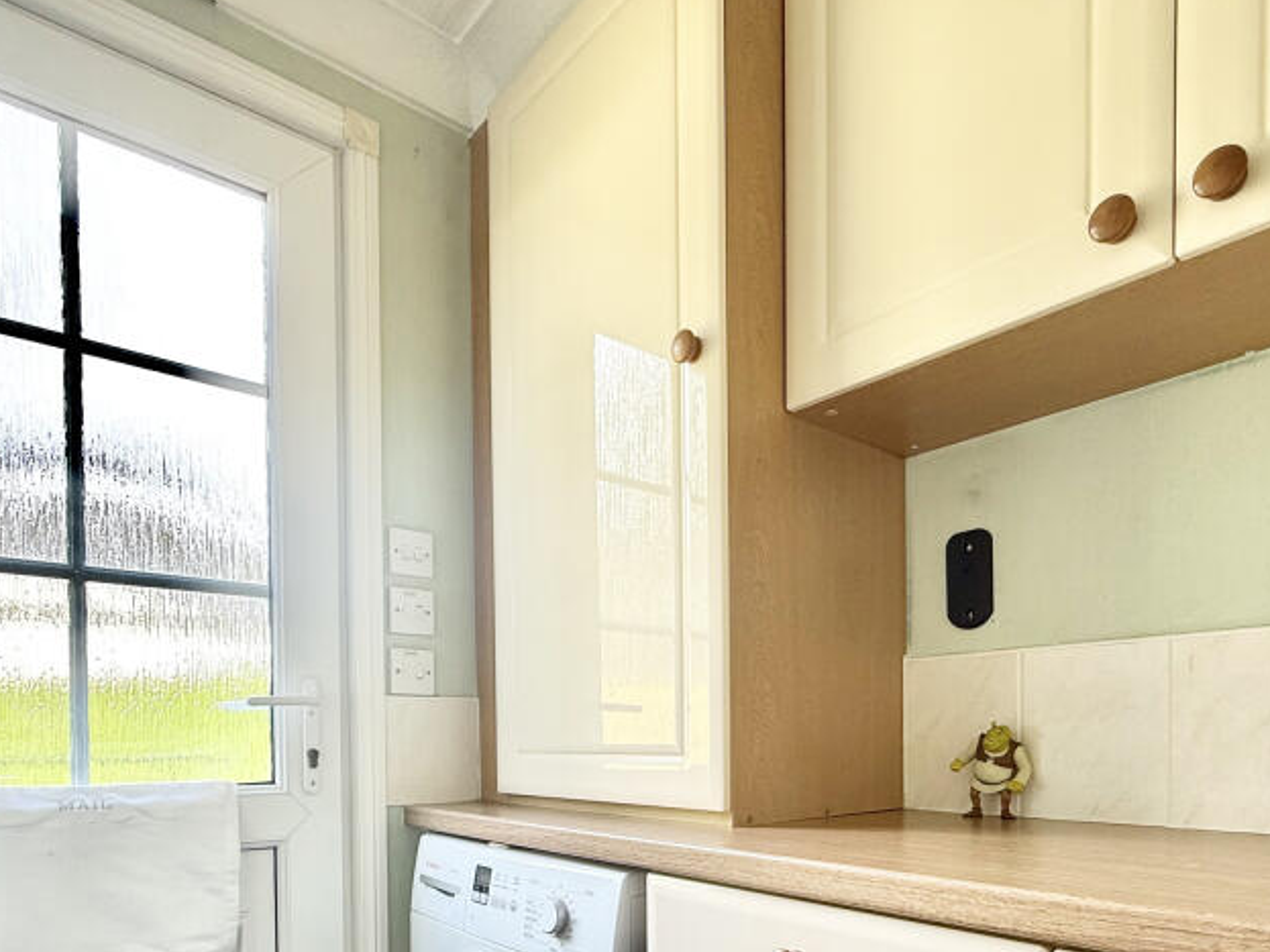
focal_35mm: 23
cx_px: 658
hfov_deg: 73.9
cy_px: 758
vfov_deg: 54.9
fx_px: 844
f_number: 2.2
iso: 80
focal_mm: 2.22
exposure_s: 1/99
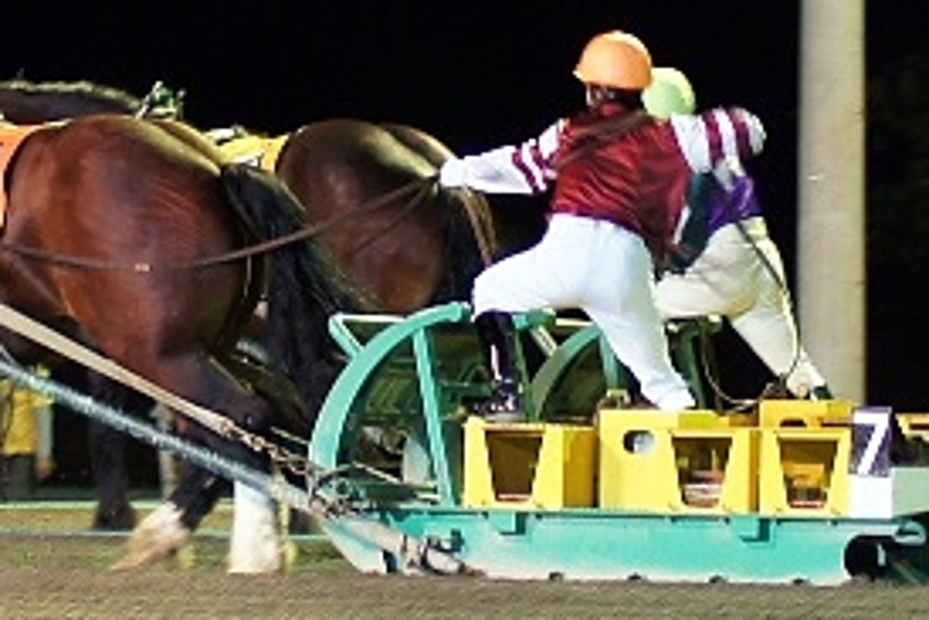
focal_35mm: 82
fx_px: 2117
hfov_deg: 24.7
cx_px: 325
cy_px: 225
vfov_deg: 16.6
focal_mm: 30
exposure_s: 1/50
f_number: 2
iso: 250
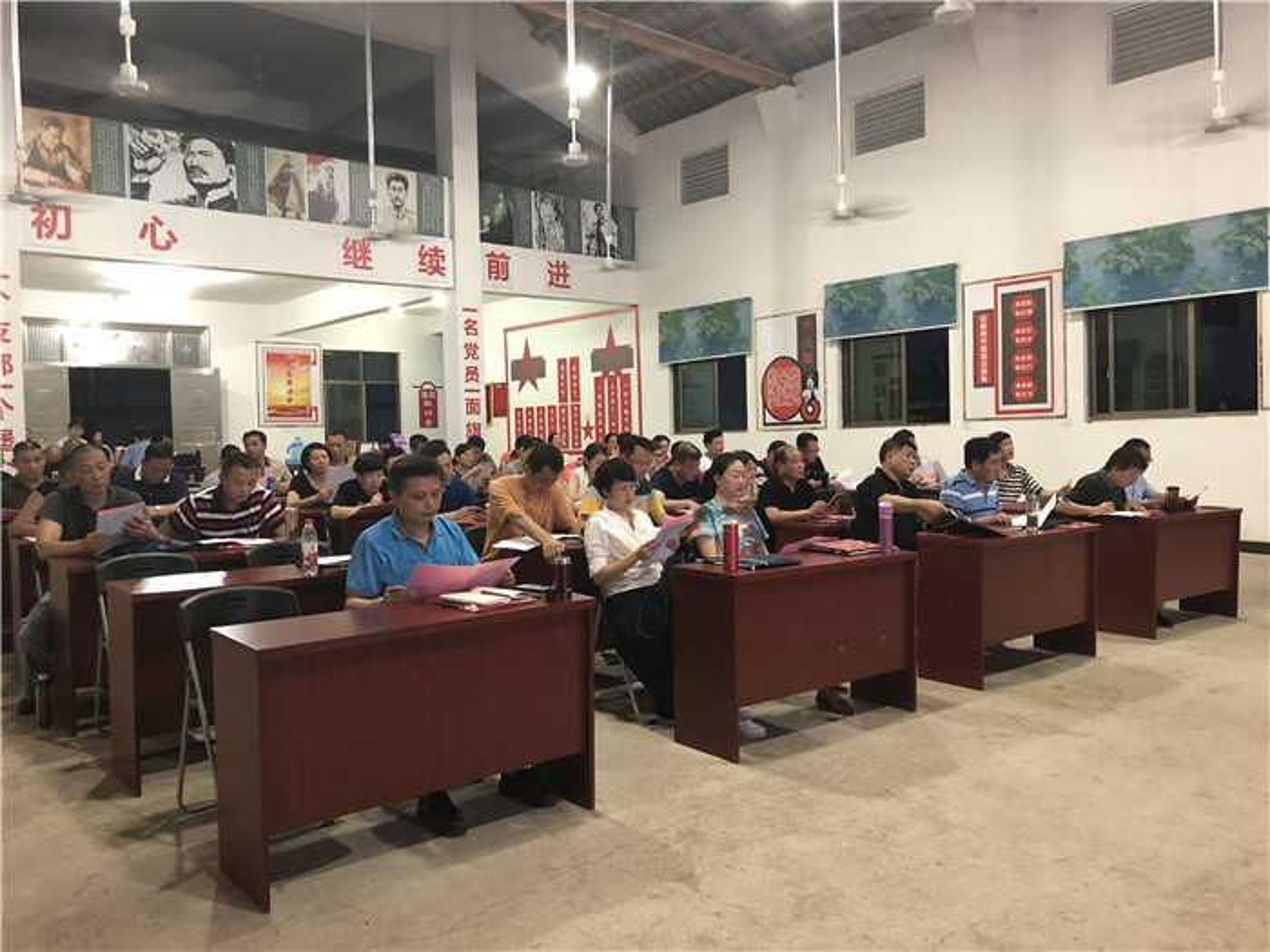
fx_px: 1027
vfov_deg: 49.7
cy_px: 476
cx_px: 635
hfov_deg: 63.4
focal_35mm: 28
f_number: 1.8
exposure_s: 1/7
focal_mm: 4
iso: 80
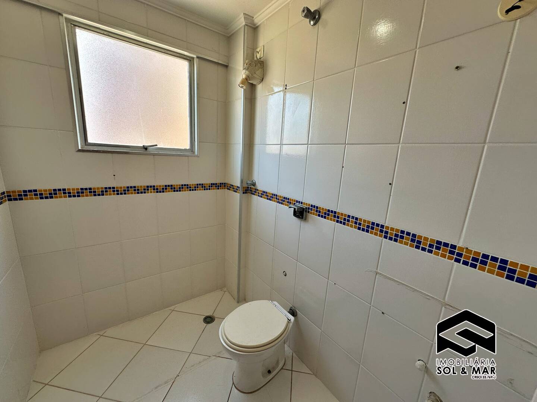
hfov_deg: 102.1
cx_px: 268
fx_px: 217
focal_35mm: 14
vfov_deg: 85.7
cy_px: 201
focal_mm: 2.22
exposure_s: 1/120
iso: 64
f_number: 2.2
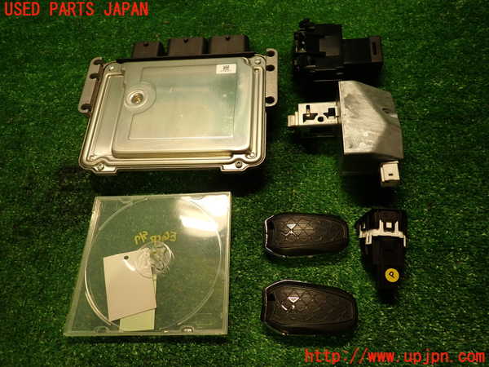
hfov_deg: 69.4
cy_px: 184
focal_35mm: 25
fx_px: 353
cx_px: 244
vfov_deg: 54.9
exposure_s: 1/50
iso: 200
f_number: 2
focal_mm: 4.5
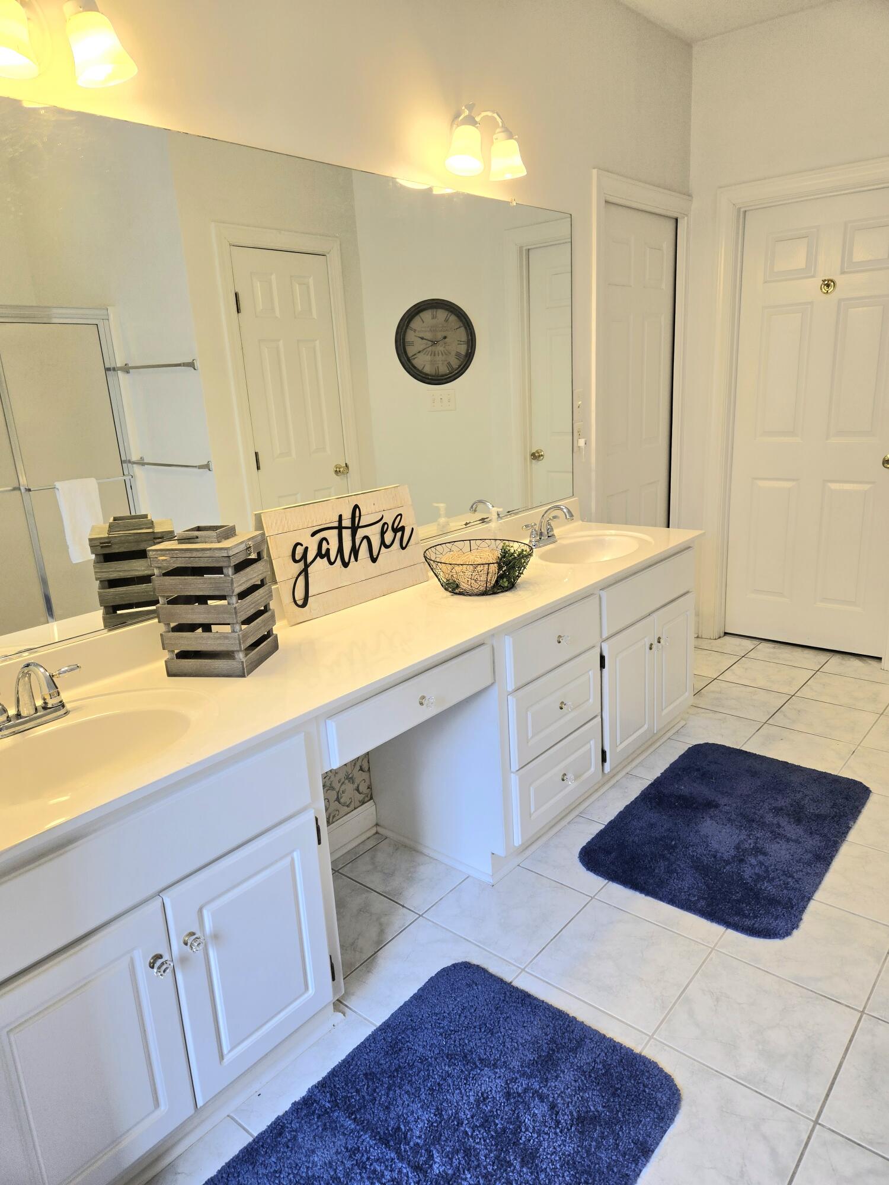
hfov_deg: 58.9
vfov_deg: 73.9
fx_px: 788
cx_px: 444
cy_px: 592
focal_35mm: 23
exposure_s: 1/120
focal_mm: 5.4
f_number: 1.8
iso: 64
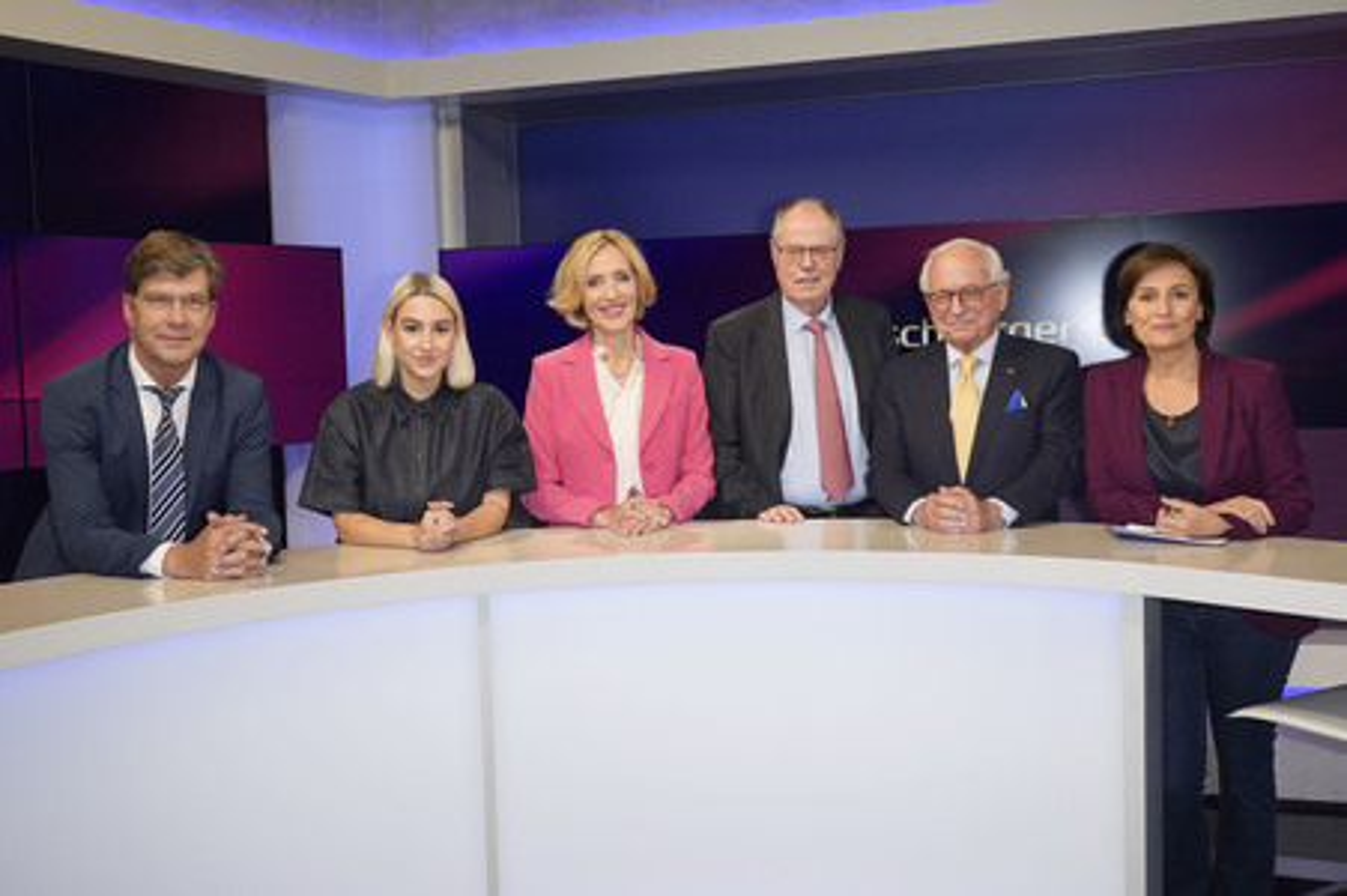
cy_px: 448
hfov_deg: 62.0
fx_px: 1122
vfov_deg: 43.5
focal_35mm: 30
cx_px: 674
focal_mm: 30
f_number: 6.3
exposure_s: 1/160
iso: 2000
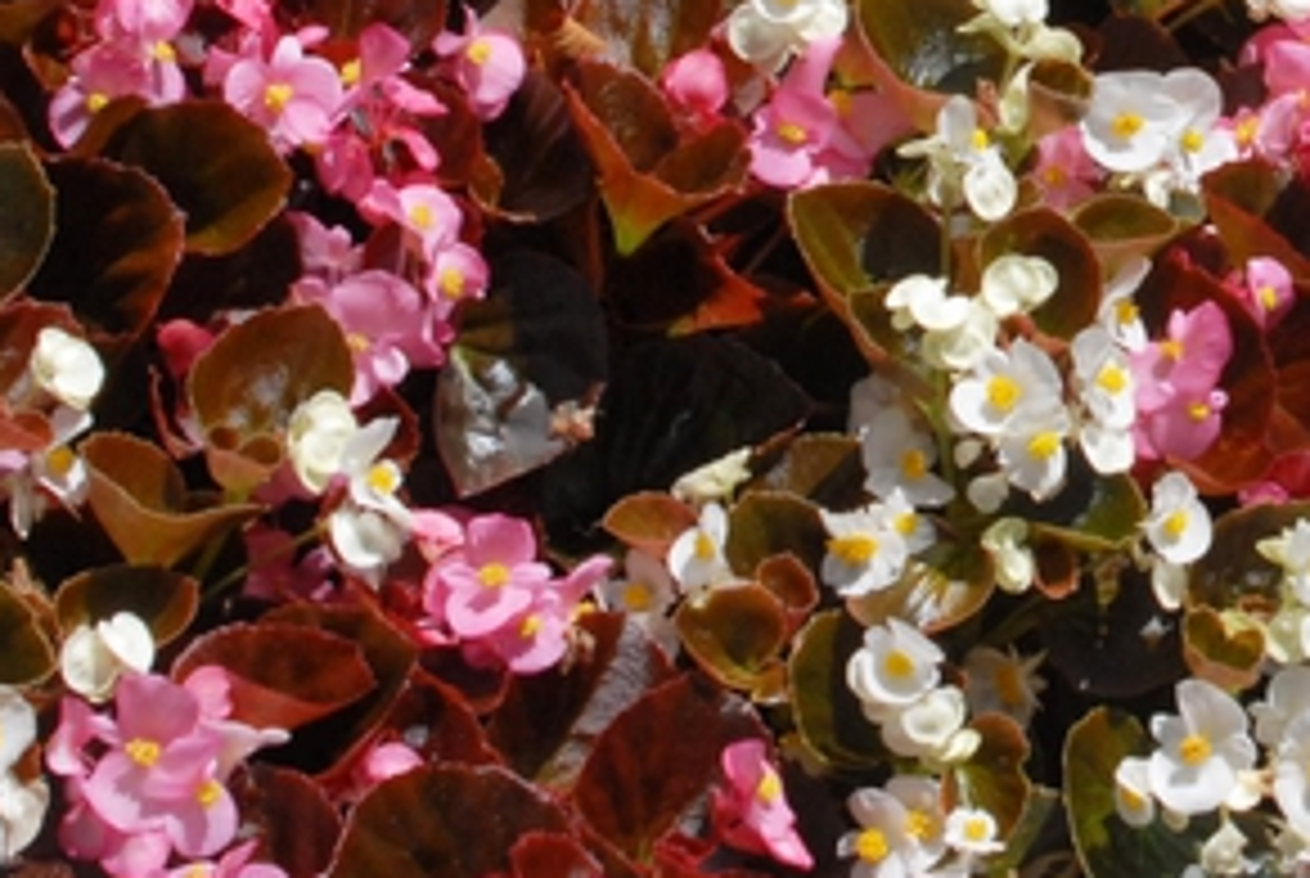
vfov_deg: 7.4
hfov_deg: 11.0
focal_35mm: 185
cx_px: 1463
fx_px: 6733
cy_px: -79
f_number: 11
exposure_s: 1/500
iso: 400
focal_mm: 35
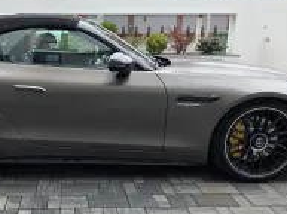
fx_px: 356
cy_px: 119
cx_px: 77
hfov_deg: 42.8
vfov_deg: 33.5
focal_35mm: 43
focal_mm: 6.25
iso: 50
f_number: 1.7
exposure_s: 1/180
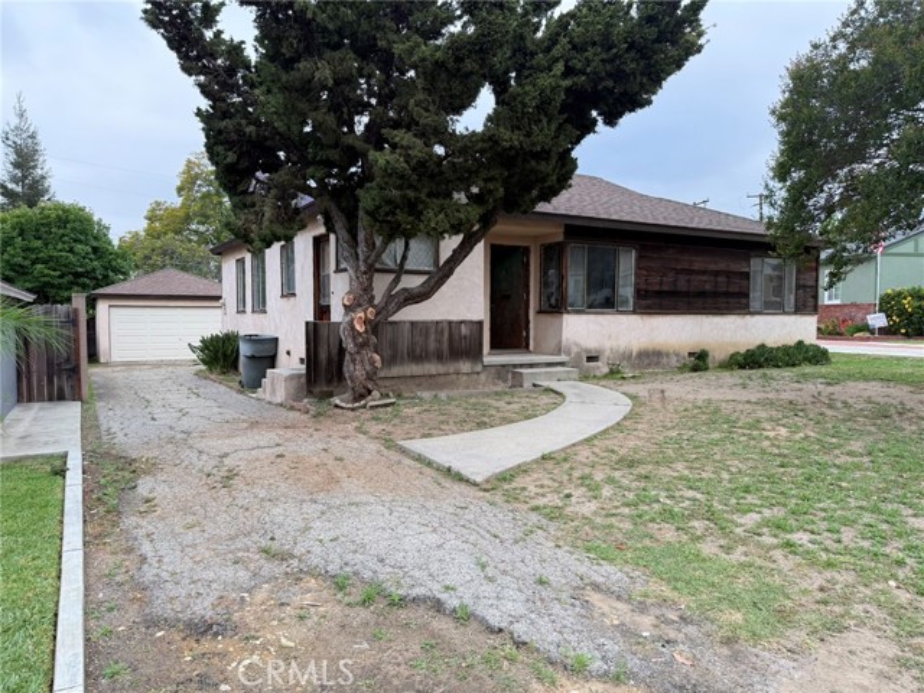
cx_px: 462
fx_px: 641
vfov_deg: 56.8
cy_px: 346
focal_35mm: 24
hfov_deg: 71.6
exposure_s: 1/858
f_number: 1.78
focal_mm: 6.76
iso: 100
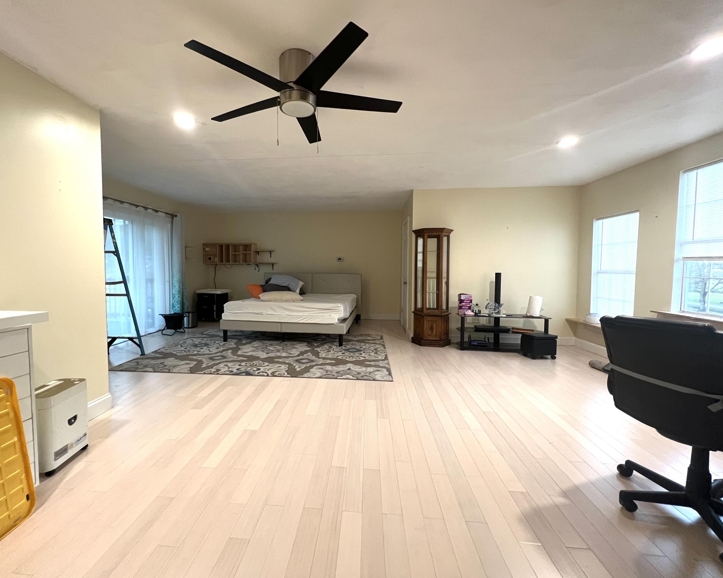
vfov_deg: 88.0
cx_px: 332
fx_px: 300
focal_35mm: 14
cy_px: 283
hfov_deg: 100.5
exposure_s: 1/60
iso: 400
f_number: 1.8
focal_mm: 1.57
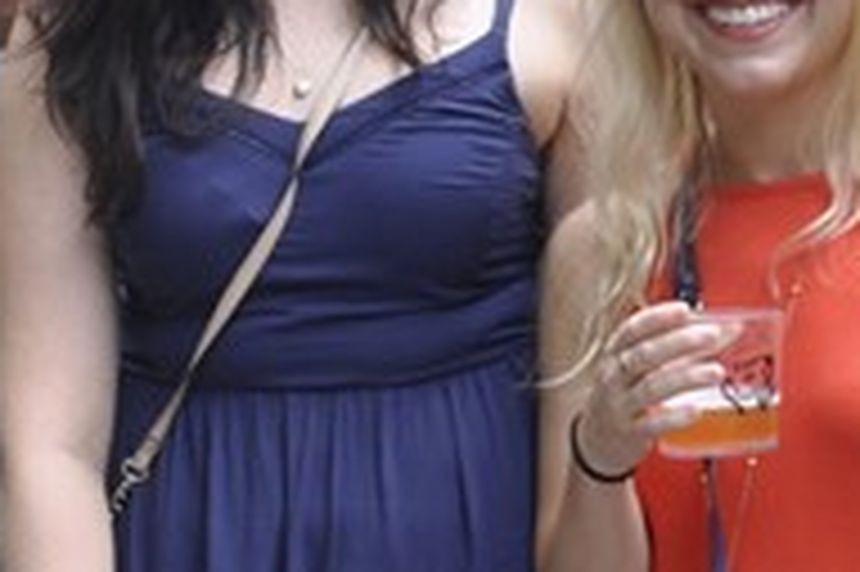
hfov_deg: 10.3
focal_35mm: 197
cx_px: -140
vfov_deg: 6.9
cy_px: 586
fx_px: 4693
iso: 400
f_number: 4
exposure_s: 1/60
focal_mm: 25
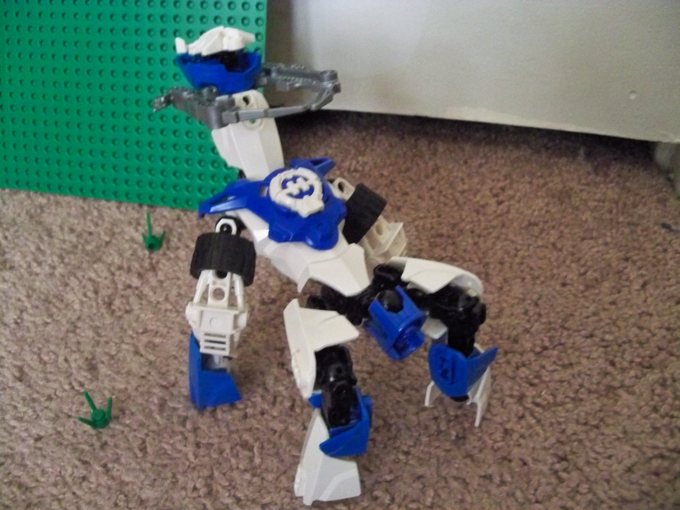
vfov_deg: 40.7
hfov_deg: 52.6
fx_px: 688
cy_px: 255
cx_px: 340
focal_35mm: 35
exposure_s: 1/8
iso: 1600
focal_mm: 6.2
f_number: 3.5
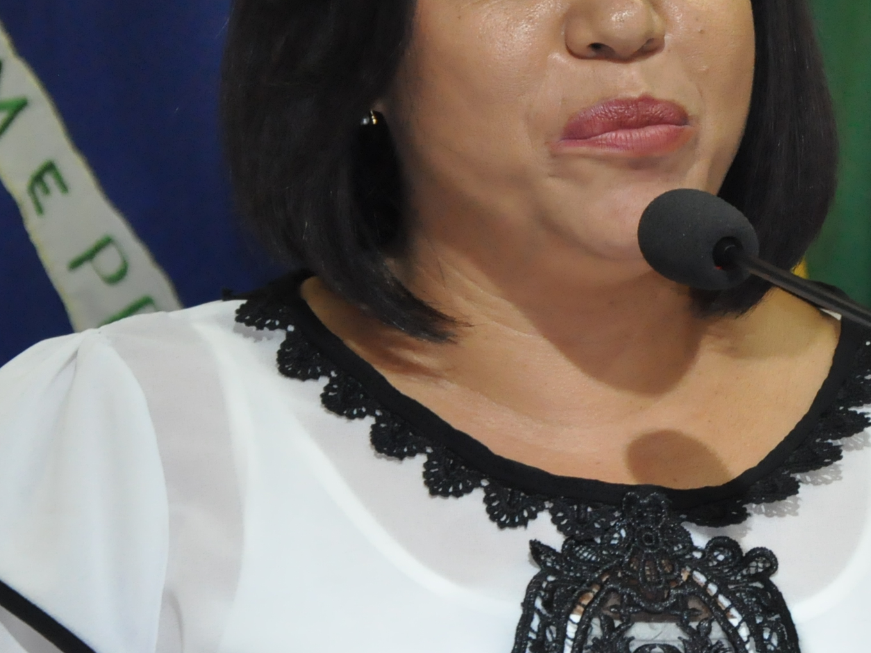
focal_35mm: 334
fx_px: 8406
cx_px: 568
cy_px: 251
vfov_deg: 4.5
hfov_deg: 5.9
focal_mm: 98
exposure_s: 1/125
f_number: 5.6
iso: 2000
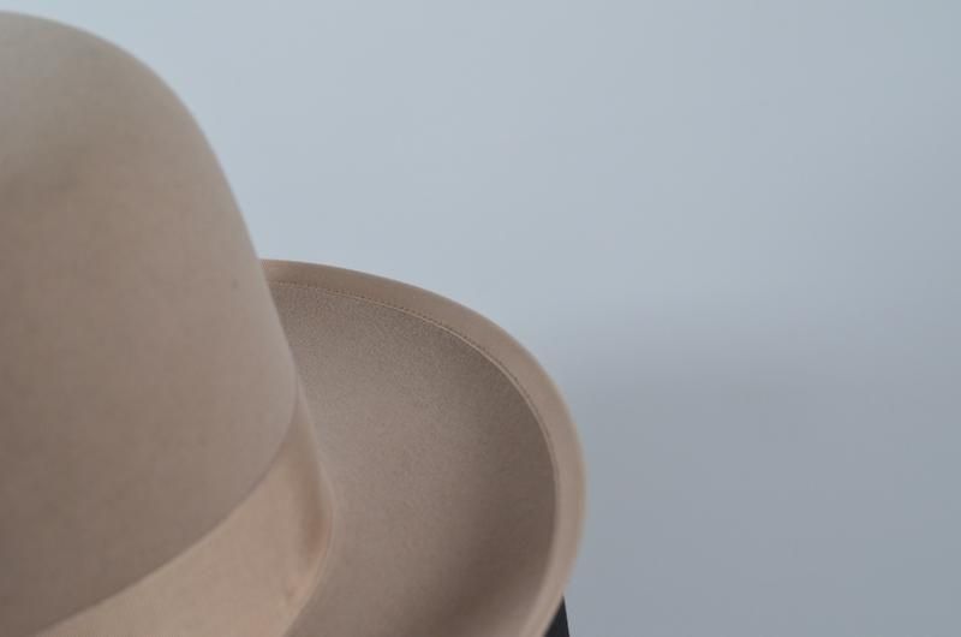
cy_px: 318
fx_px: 1598
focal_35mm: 60
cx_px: 480
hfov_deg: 33.5
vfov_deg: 22.5
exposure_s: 1/60
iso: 560
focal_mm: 40
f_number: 8
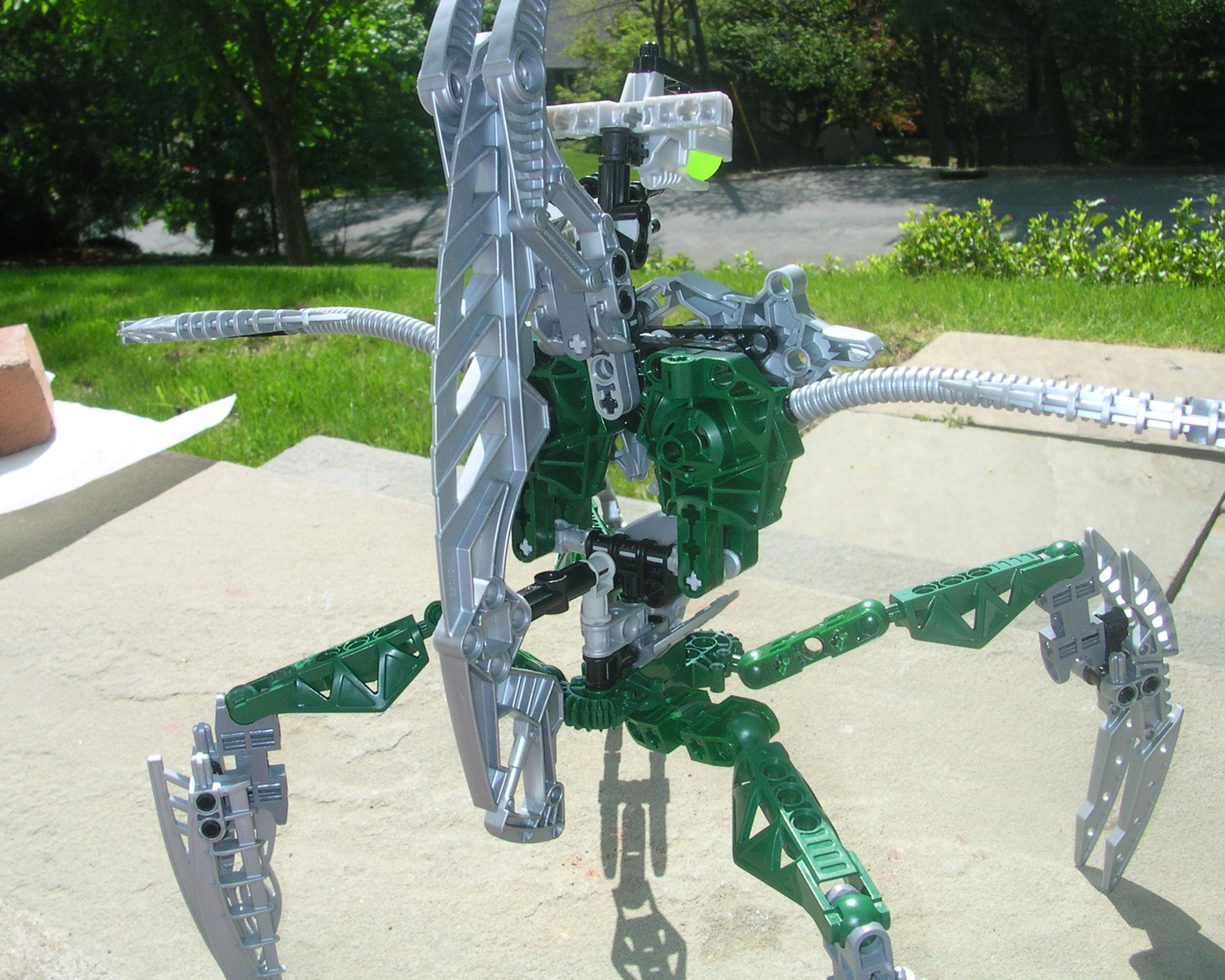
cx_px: 580
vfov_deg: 38.2
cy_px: 486
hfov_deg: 46.8
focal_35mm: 39
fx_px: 1414
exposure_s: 1/314
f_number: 4.5
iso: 100
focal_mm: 5.6
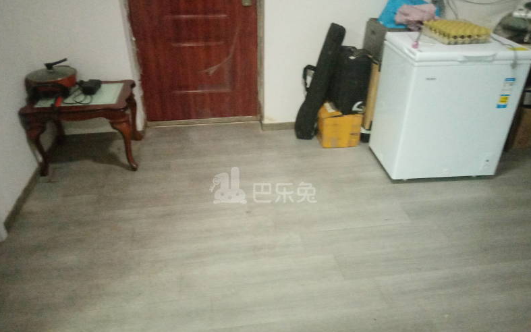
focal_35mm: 28
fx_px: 405
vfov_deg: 44.5
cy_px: 186
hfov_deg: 66.5
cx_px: 263
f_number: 1.8
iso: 2636
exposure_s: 1/14.3
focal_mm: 3.62
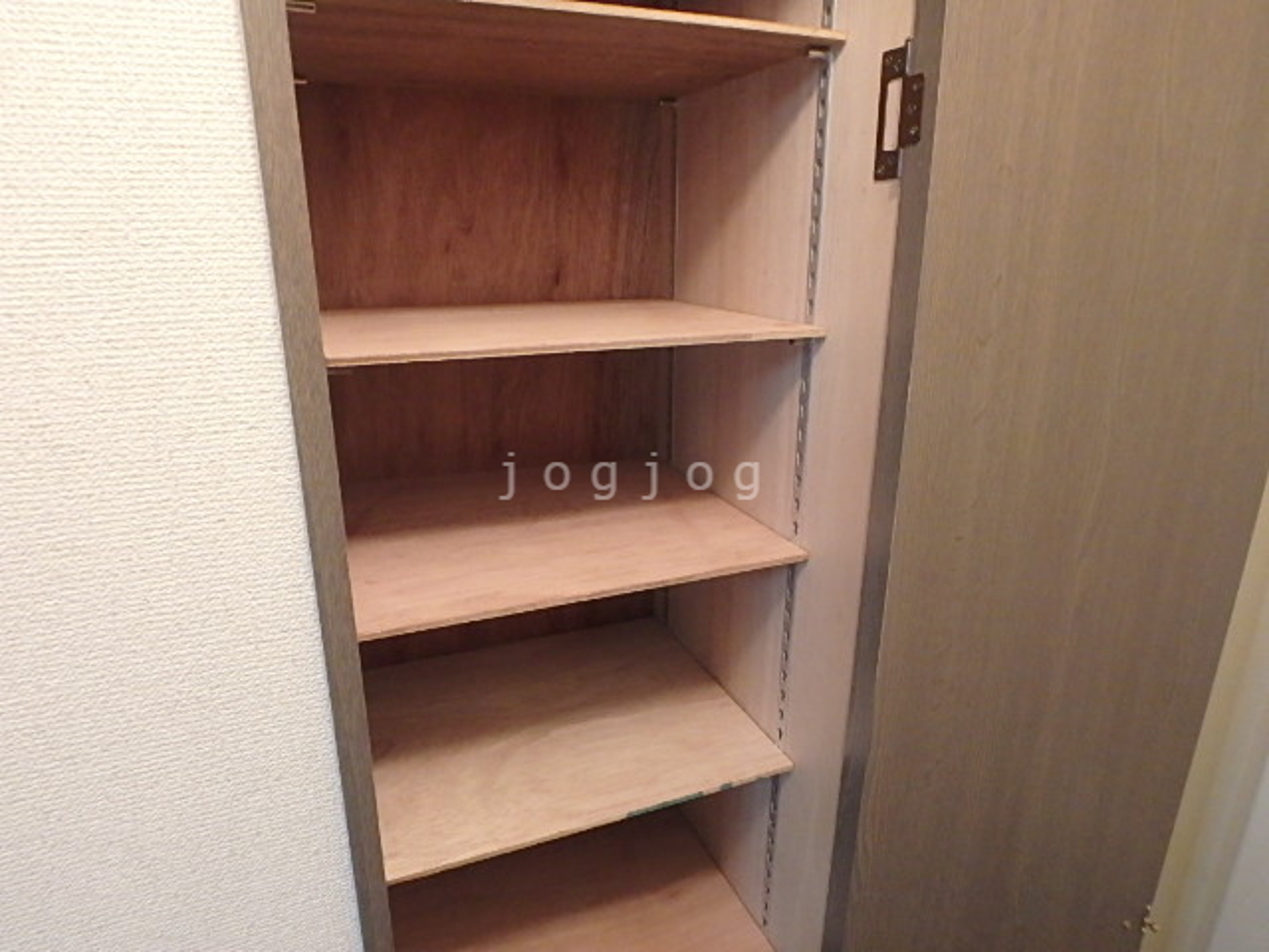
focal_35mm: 21
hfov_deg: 79.0
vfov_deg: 63.4
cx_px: 634
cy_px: 476
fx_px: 770
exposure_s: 1/25
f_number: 3.5
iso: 800
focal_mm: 3.7
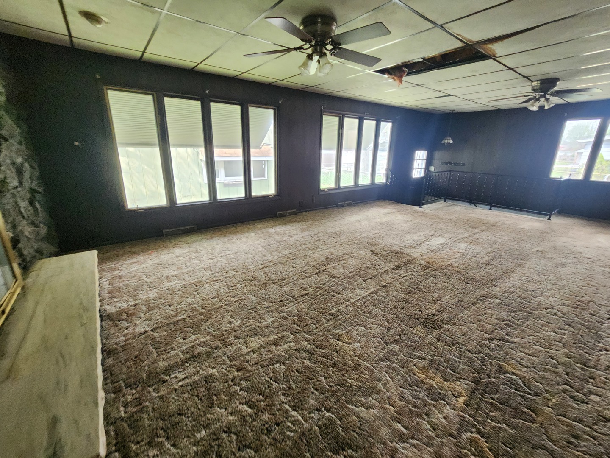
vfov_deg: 89.9
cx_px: 305
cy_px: 229
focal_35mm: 13
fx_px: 229
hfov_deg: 106.2
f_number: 2.2
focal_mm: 2.2
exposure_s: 1/60
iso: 320
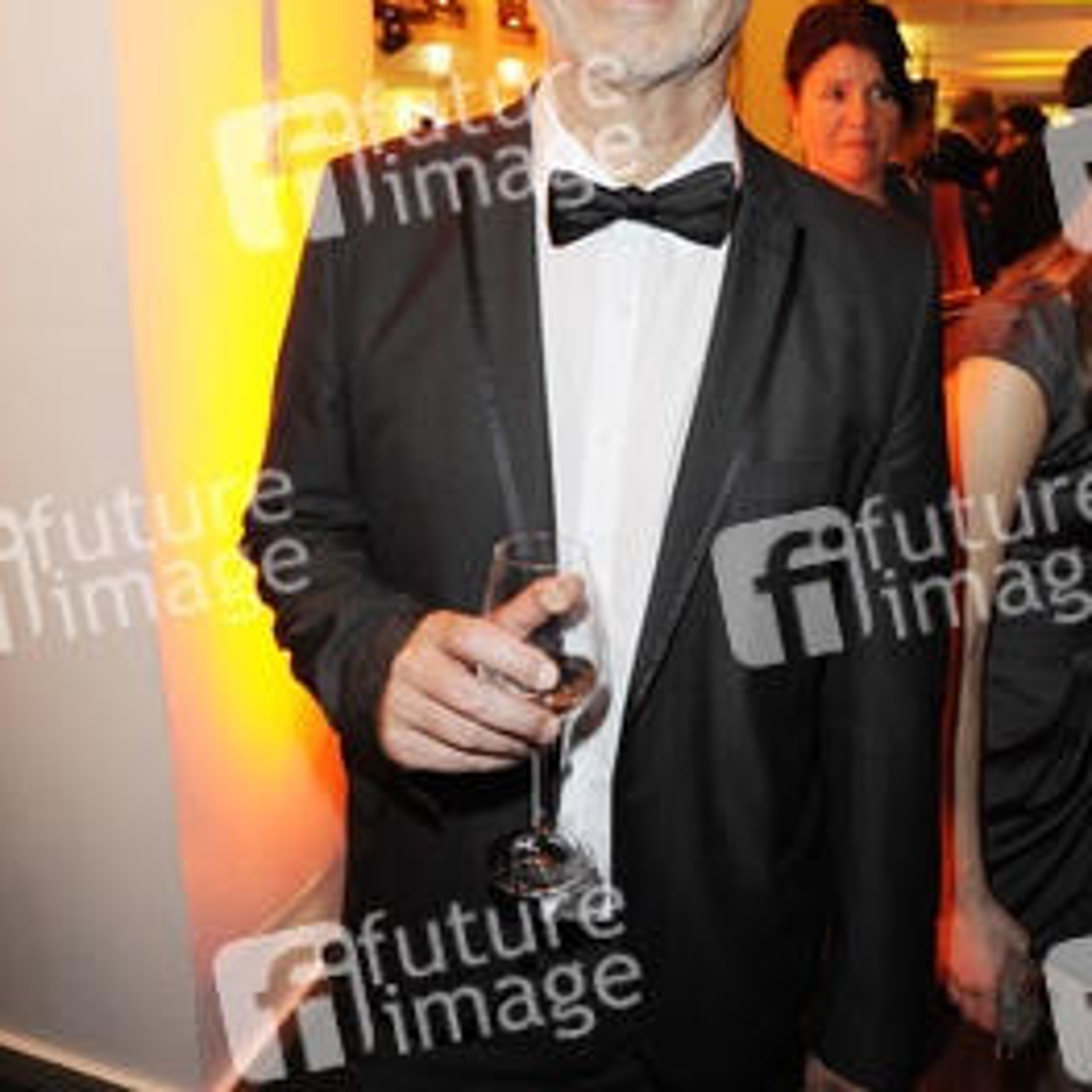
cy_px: 361
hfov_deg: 52.5
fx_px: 1106
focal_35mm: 31
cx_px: 548
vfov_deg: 51.5
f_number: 5.6
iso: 1600
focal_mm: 24
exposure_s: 1/40
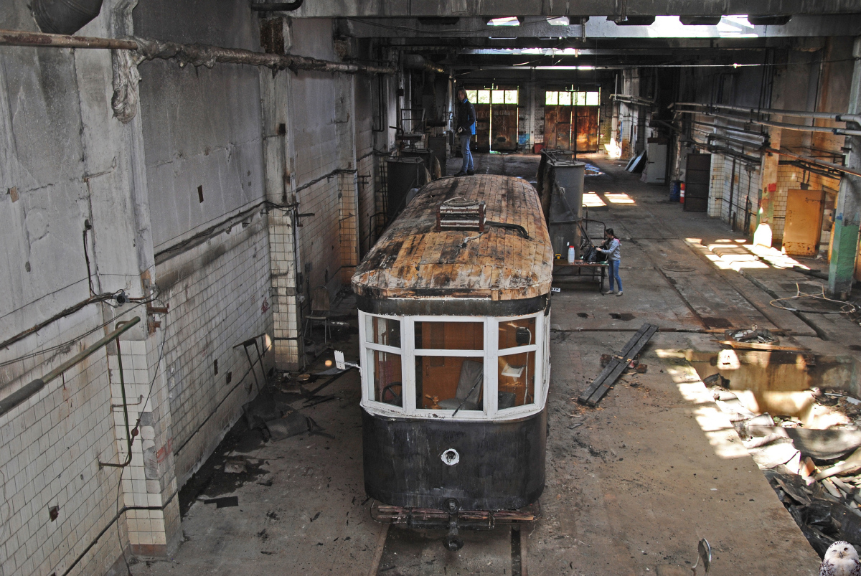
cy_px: 288
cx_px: 430
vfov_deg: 40.1
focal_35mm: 33
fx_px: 790
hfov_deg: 57.2
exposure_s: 1/60
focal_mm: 22
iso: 200
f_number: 3.8
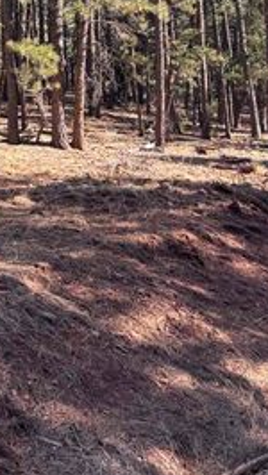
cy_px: 128
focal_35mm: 71
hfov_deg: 17.0
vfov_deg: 29.3
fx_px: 895
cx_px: 136
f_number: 1.6
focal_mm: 5.96
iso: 50
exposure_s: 1/456
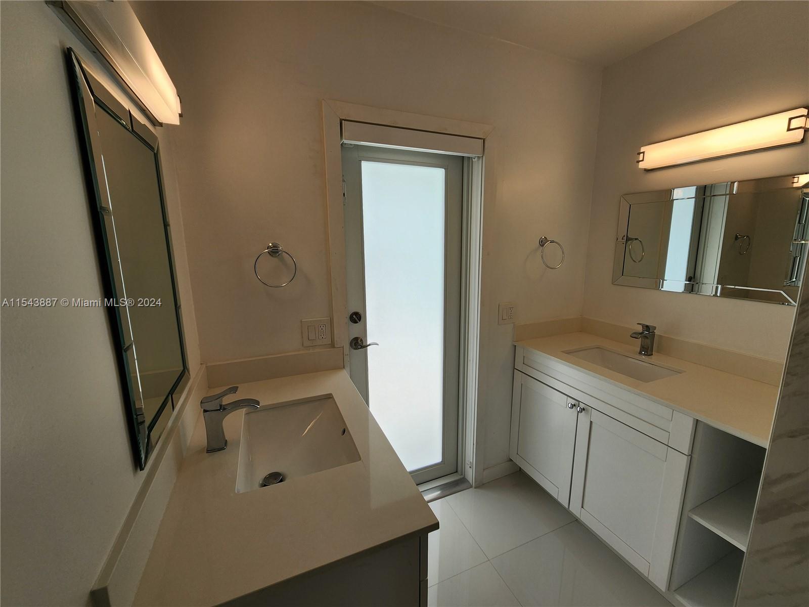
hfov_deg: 106.2
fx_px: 304
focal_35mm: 13
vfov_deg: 89.9
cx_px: 404
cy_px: 304
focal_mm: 2.2
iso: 50
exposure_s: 1/342
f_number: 2.2
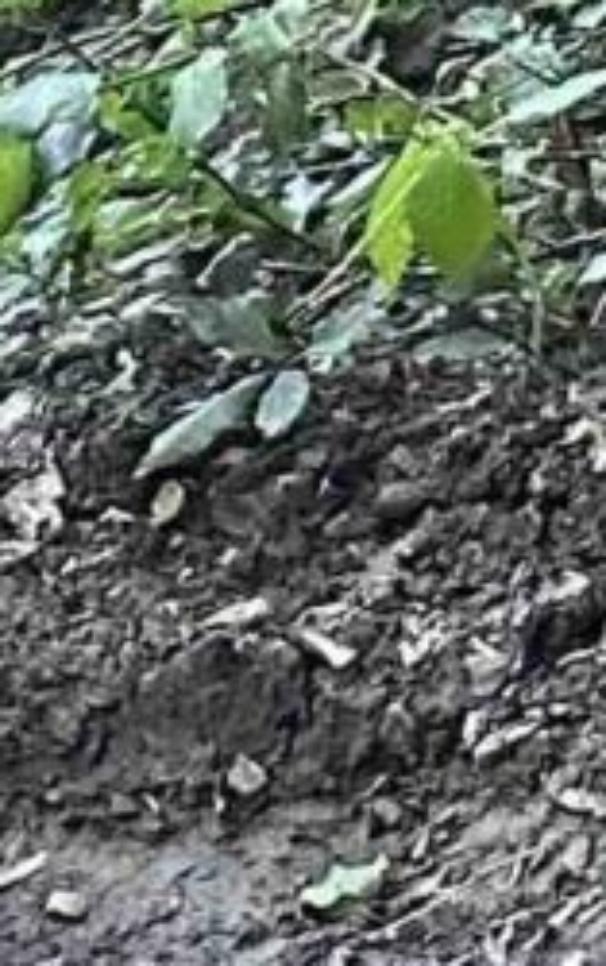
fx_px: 6847
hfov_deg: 3.8
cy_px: -2191
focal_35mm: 260
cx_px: 4196
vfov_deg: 7.0
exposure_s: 1/60
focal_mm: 6.86
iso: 250
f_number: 1.78
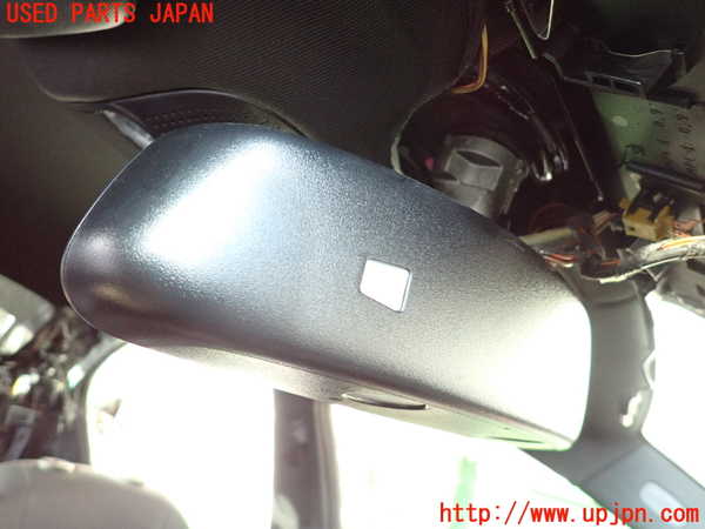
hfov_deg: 69.4
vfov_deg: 54.9
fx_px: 509
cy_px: 264
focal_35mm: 25
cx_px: 352
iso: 800
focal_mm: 4.5
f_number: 2
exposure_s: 1/125
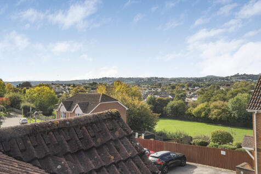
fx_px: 254
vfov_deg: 37.8
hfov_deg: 54.5
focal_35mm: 35
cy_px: 87
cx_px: 130
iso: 160
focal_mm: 35
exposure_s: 1/40
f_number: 22
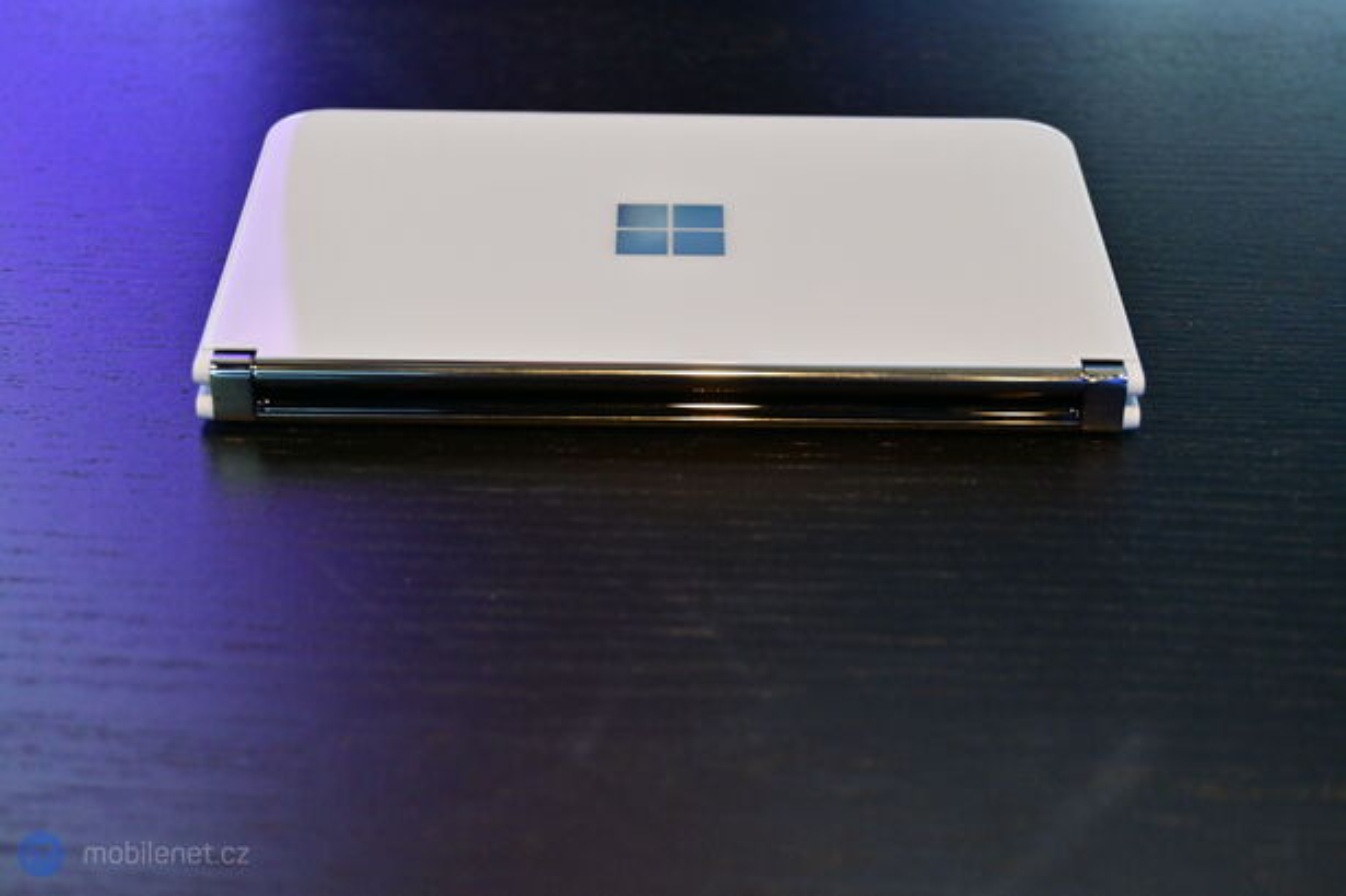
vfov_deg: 23.2
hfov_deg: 34.2
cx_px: 673
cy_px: 448
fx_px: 2187
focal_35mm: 58
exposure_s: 1/60
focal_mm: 39
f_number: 5.6
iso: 1250
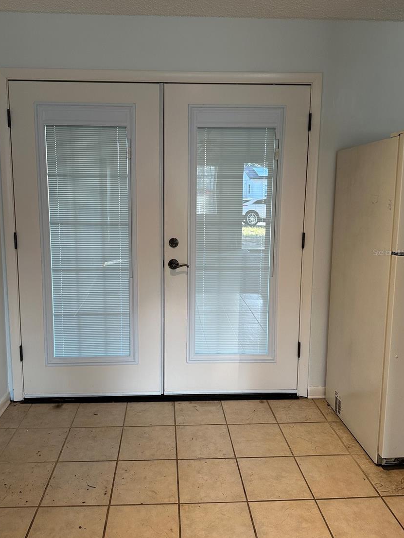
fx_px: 405
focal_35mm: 26
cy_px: 252
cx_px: 189
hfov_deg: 53.0
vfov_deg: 67.2
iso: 125
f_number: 1.78
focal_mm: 6.86
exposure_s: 1/60
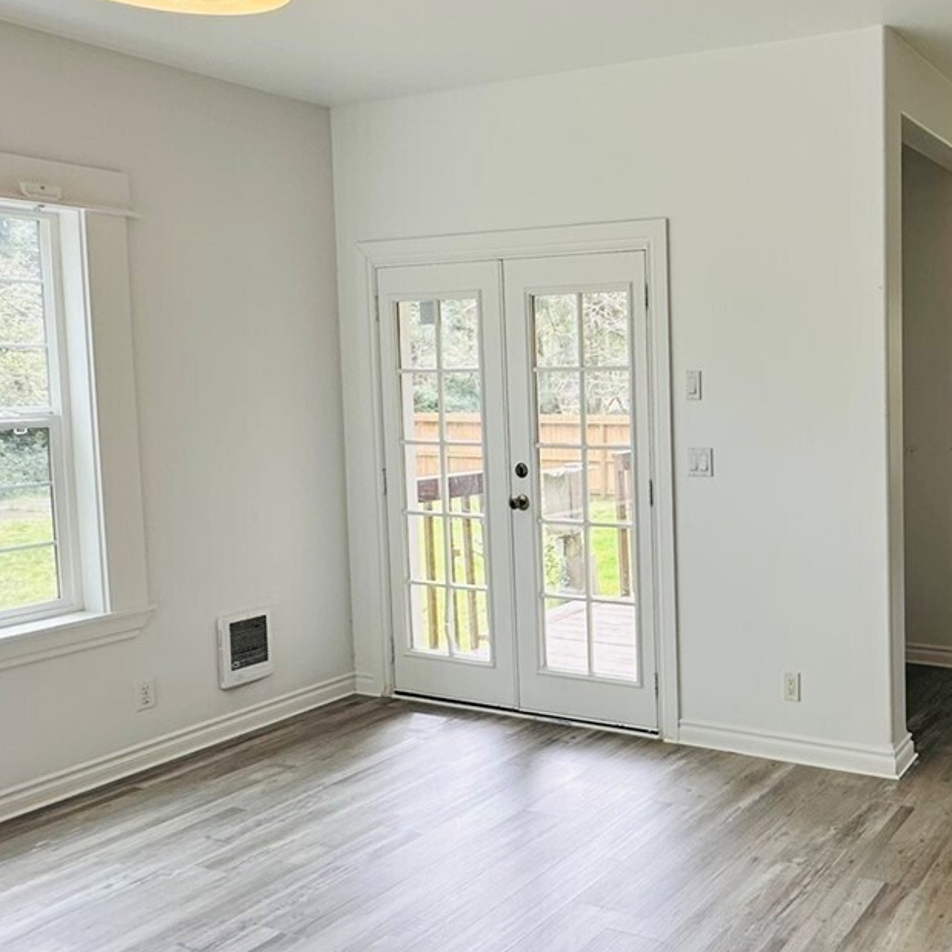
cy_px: 435
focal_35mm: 32
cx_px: 869
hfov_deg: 45.9
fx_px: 996
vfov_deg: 51.0
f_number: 2.2
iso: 40
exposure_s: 1/99
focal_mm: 2.22
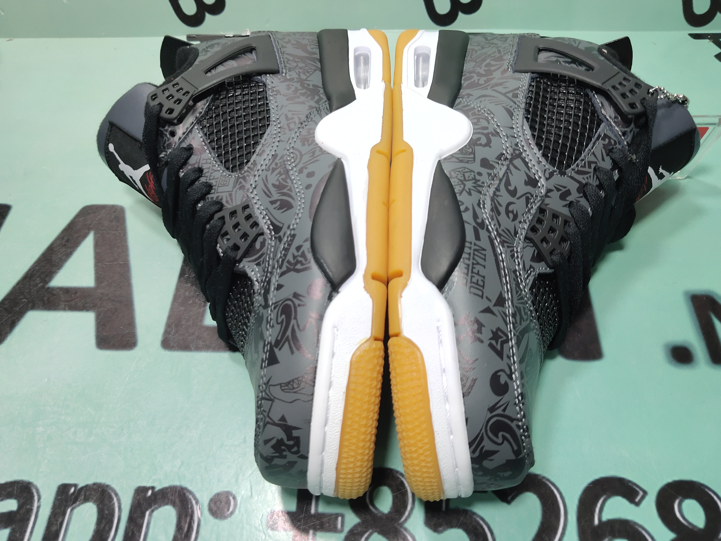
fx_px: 708
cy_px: 252
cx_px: 344
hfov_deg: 53.9
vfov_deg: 41.8
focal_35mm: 34
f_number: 1.79
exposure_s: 1/100
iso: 169
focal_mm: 4.35
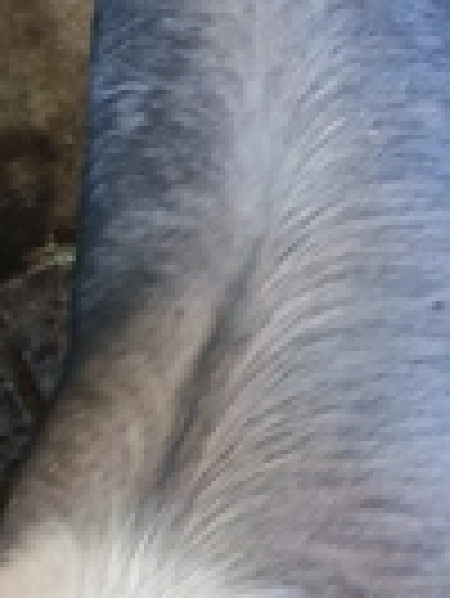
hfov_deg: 18.2
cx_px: 297
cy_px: 418
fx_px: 1402
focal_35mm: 81
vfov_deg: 23.9
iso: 1000
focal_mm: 5.52
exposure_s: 1/20
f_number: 1.95
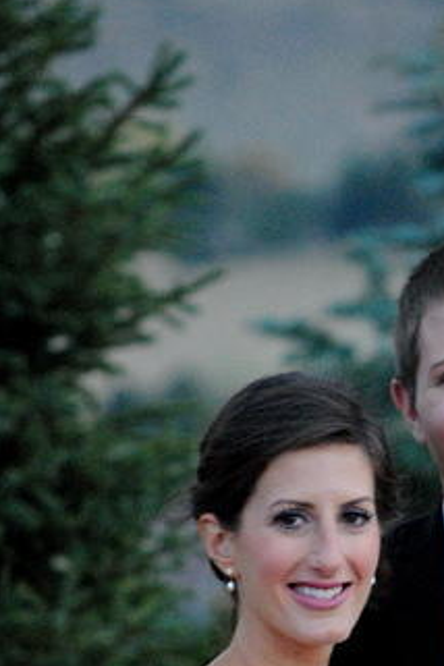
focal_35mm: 599
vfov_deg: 3.4
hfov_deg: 2.3
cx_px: 342
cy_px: 537
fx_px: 11081
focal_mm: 200
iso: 1600
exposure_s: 1/100
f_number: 5.6
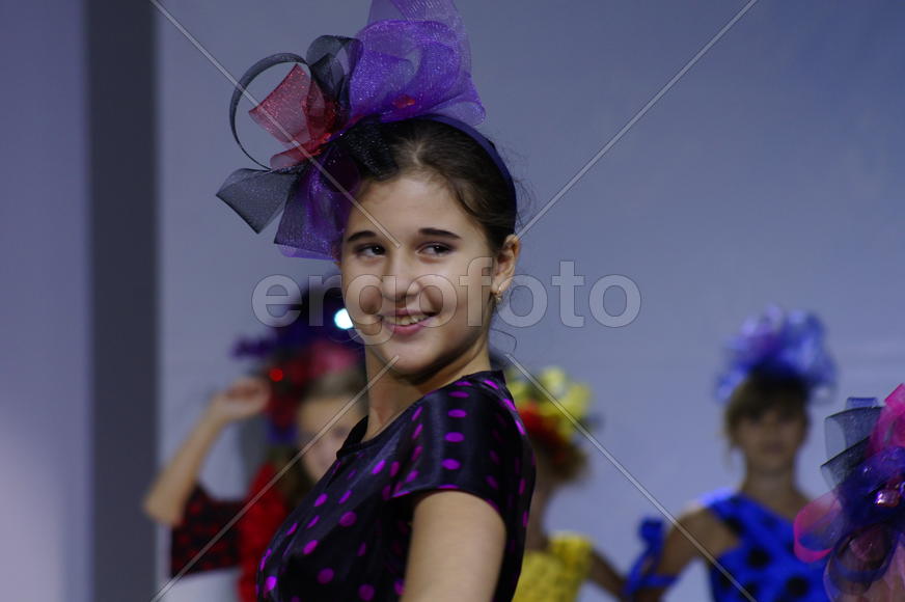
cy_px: 301
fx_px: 6029
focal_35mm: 240
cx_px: 452
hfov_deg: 8.6
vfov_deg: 5.7
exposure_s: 1/200
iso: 400
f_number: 7.1
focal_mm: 160
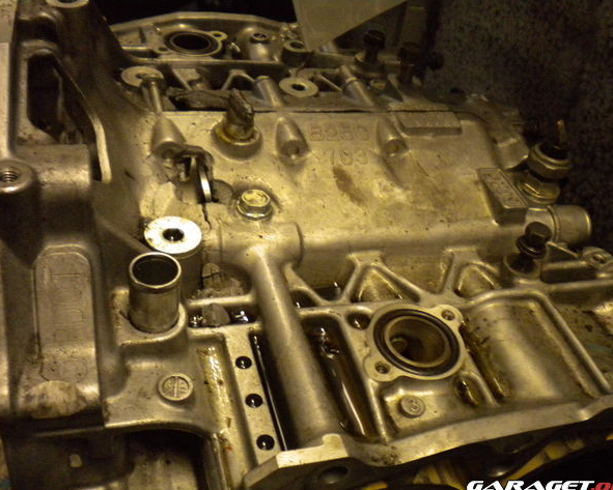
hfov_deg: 49.1
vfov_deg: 40.1
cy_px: 248
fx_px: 671
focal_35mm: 37
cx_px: 312
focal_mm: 6.3
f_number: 3.1
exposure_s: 1/66.1
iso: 756
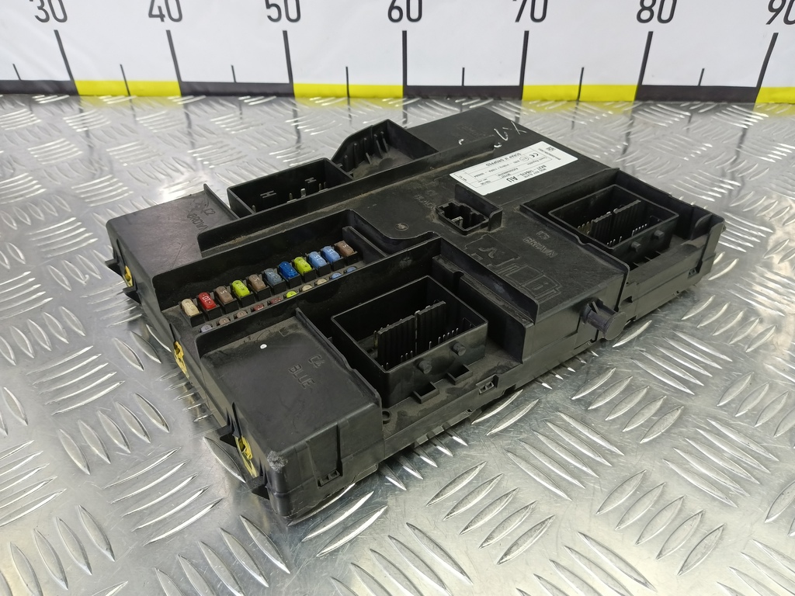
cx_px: 398
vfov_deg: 58.9
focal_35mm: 23
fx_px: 528
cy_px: 298
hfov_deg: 73.9
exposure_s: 1/50
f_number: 1.6
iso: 197
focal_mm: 4.11
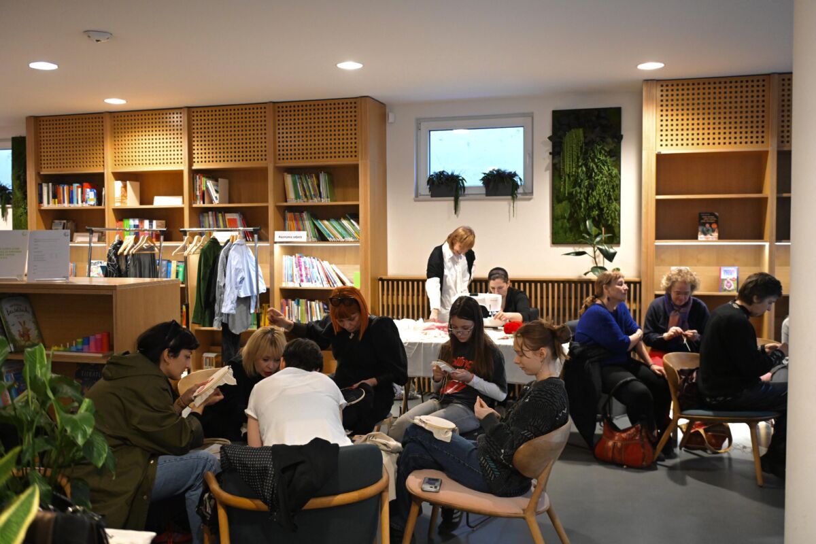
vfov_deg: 38.9
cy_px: 272
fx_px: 771
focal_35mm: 34
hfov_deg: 55.8
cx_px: 408
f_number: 3.2
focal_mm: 34
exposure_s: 1/250
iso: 5000
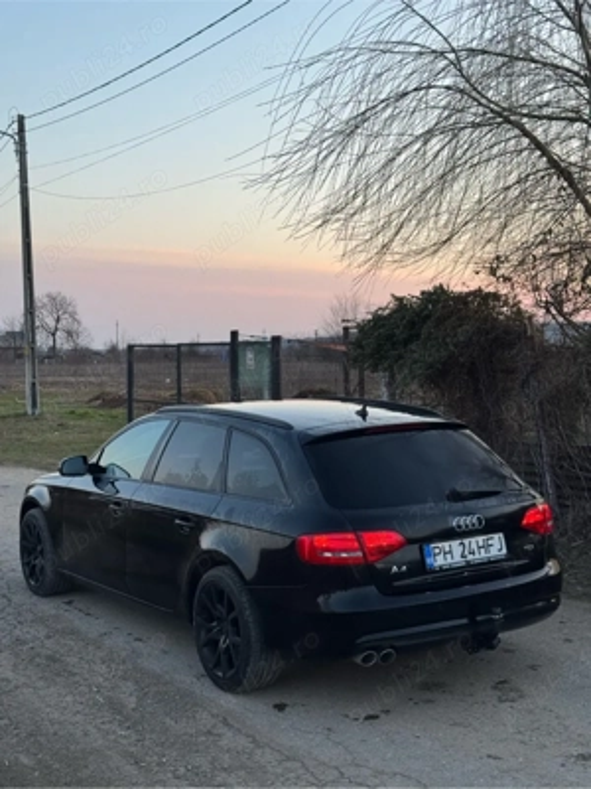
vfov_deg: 39.7
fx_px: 1093
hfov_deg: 30.3
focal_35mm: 48
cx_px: 296
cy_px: 394
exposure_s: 1/182
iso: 50
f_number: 1.78
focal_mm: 6.76
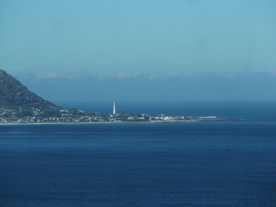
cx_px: 138
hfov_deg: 7.3
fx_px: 2153
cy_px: 104
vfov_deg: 5.5
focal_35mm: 270
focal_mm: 56.7
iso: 100
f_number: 5
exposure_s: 1/800
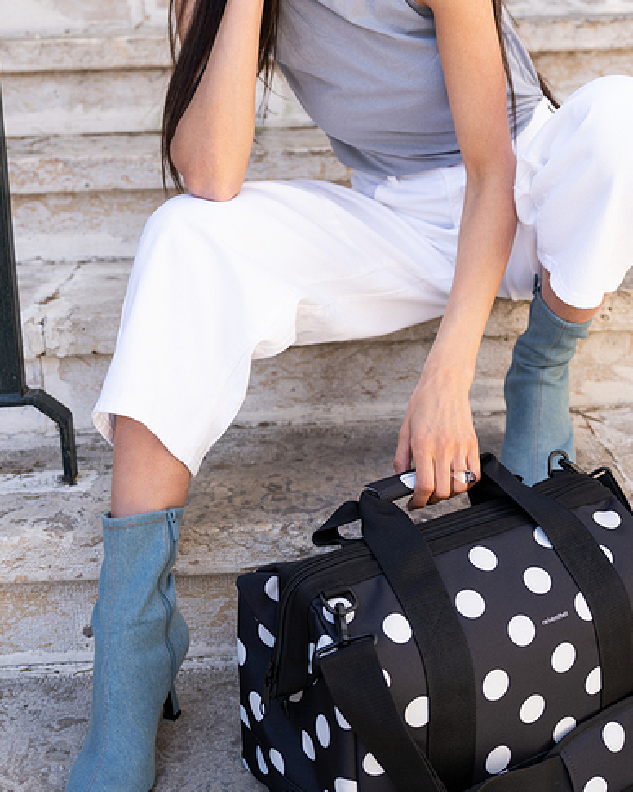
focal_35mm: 52
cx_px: 352
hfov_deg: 29.1
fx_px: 1218
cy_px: 236
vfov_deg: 35.5
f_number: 2.8
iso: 100
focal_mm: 31
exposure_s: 1/320
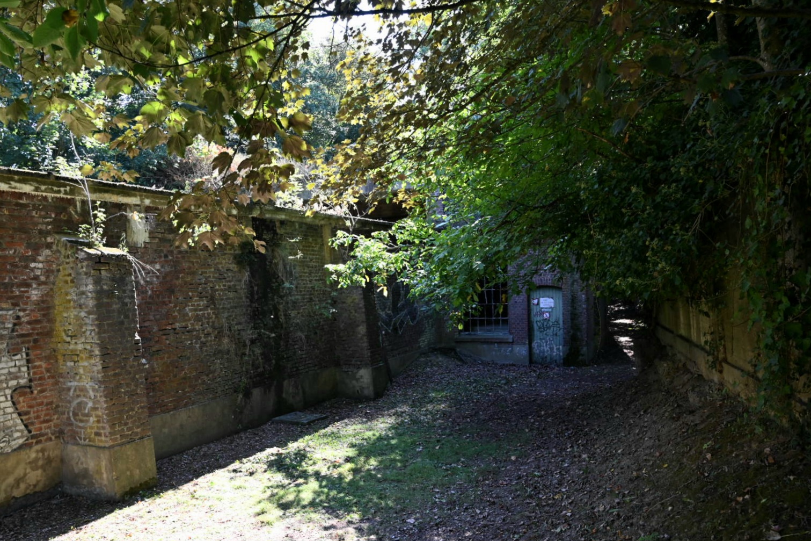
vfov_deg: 53.1
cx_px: 406
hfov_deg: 73.7
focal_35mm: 24
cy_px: 270
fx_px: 541
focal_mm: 24
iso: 320
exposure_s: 1/125
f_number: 5.6
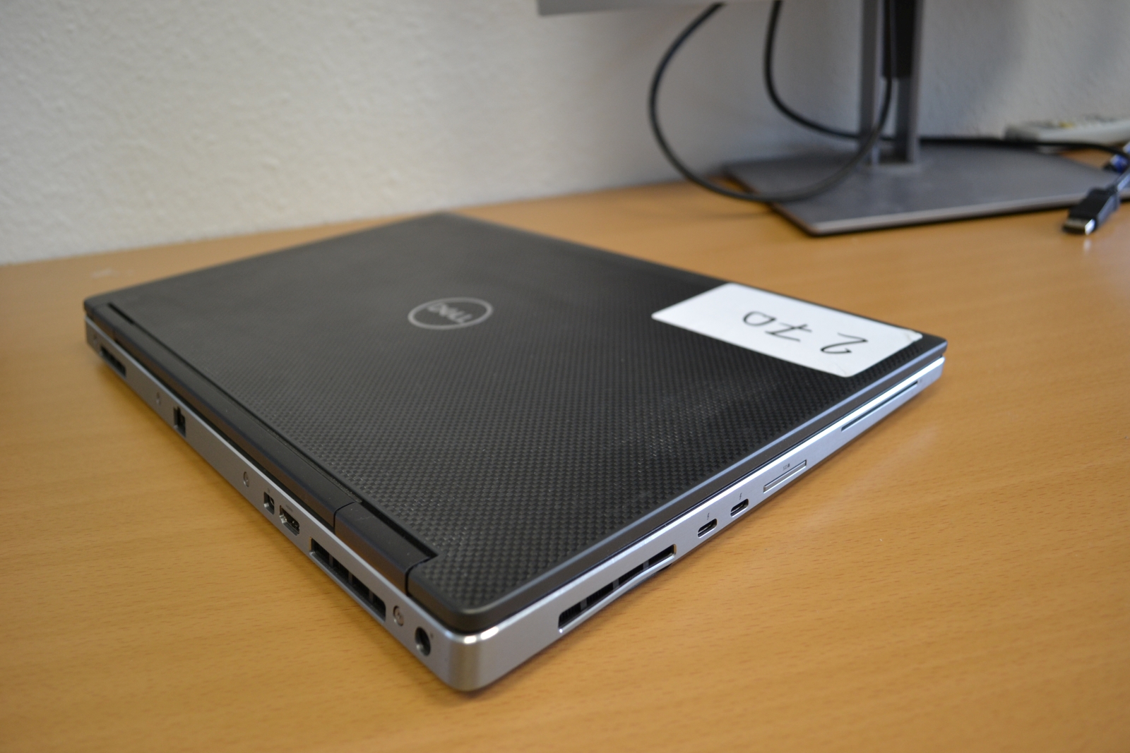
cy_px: 376
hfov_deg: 67.4
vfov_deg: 47.9
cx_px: 565
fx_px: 848
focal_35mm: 27
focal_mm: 18
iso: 400
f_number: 3.5
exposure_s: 1/20
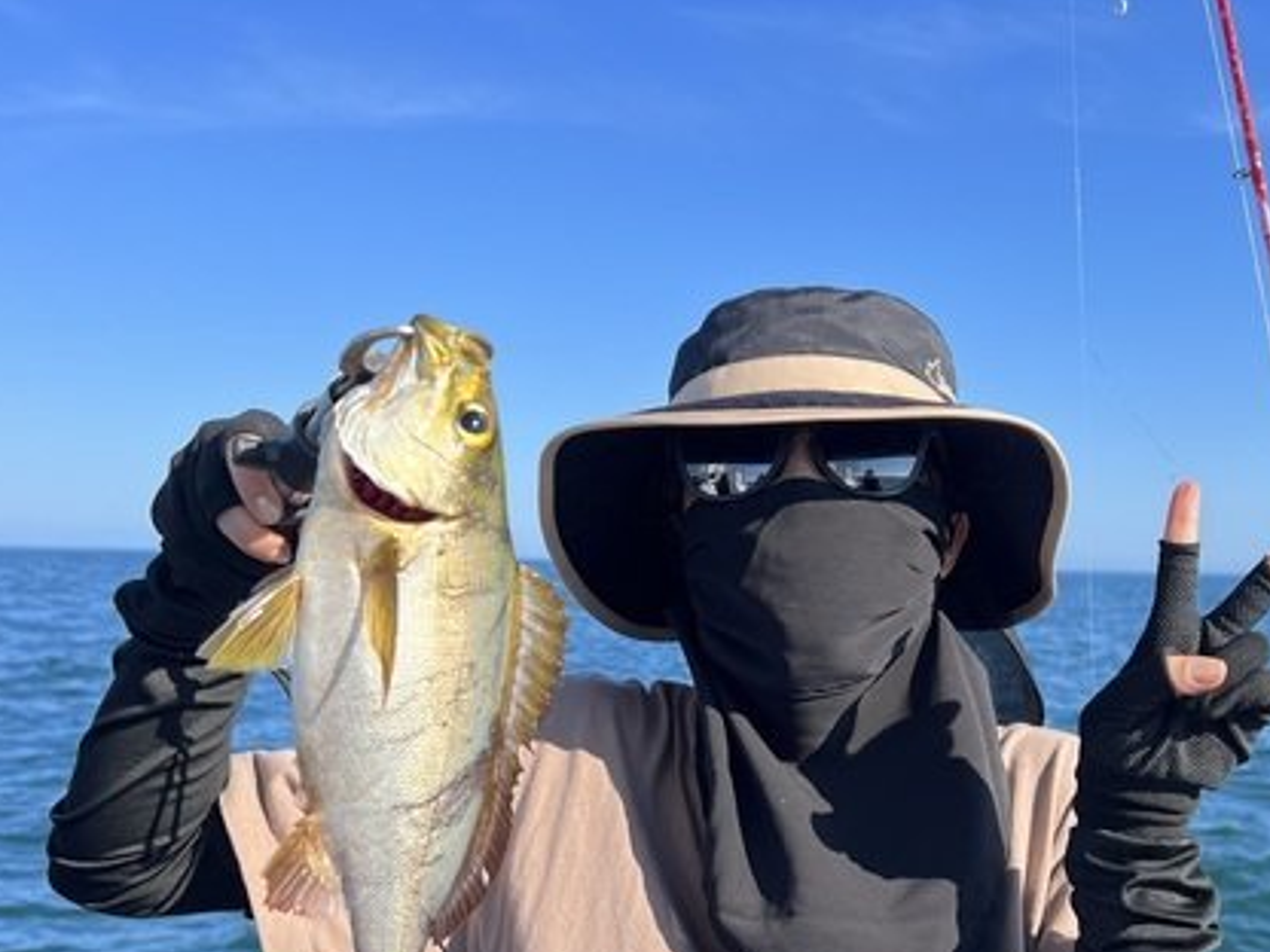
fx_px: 1468
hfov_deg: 46.3
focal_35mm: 40
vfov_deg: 35.7
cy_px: 607
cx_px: 809
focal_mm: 5.7
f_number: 1.5
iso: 50
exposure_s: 1/1901
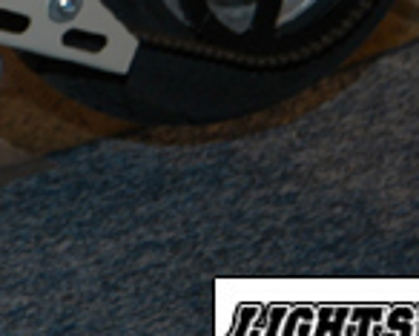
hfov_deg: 6.0
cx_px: -418
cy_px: -198
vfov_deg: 4.9
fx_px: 3884
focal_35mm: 313
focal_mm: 48
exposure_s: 1/60
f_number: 5
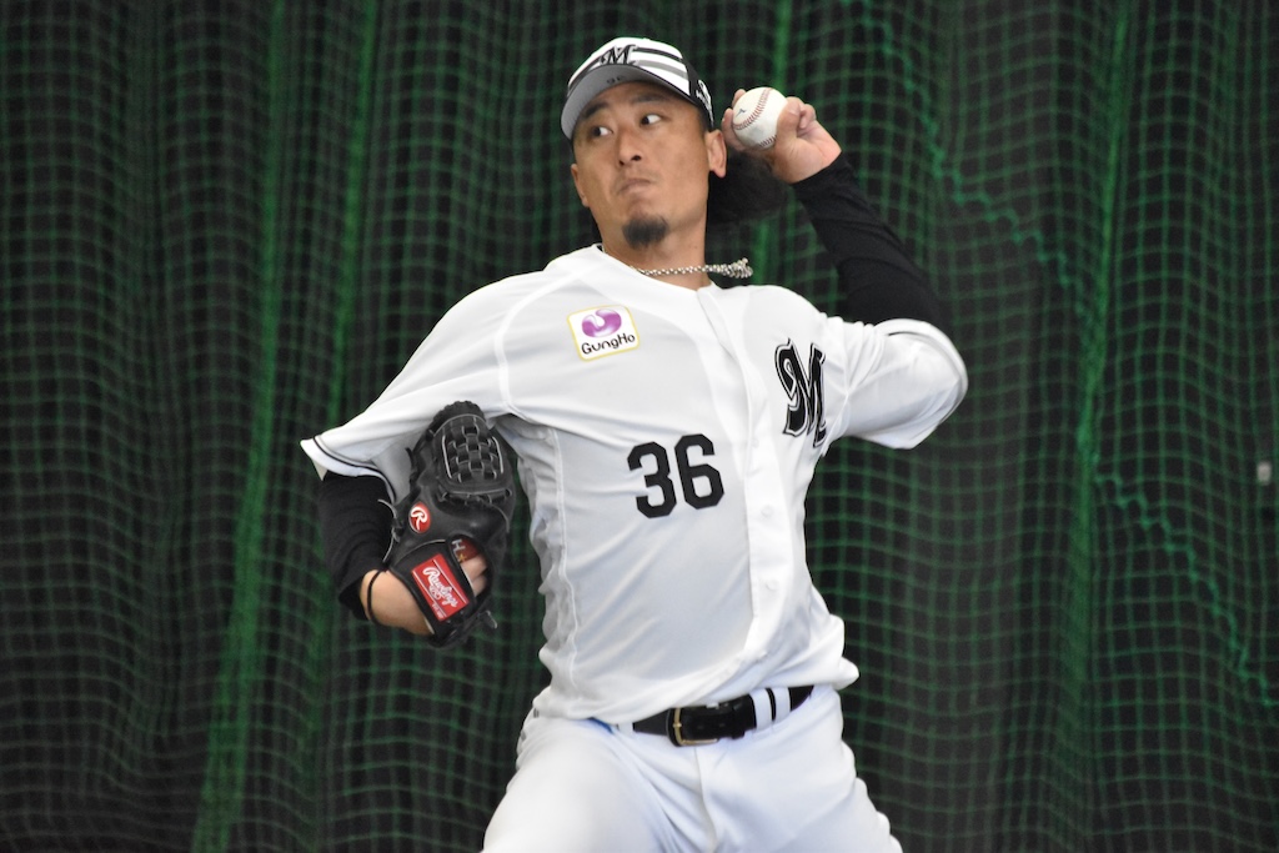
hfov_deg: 4.6
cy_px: 426
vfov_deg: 3.1
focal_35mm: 450
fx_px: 15989
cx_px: 640
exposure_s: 1/1250
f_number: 5.6
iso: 10000
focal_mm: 300
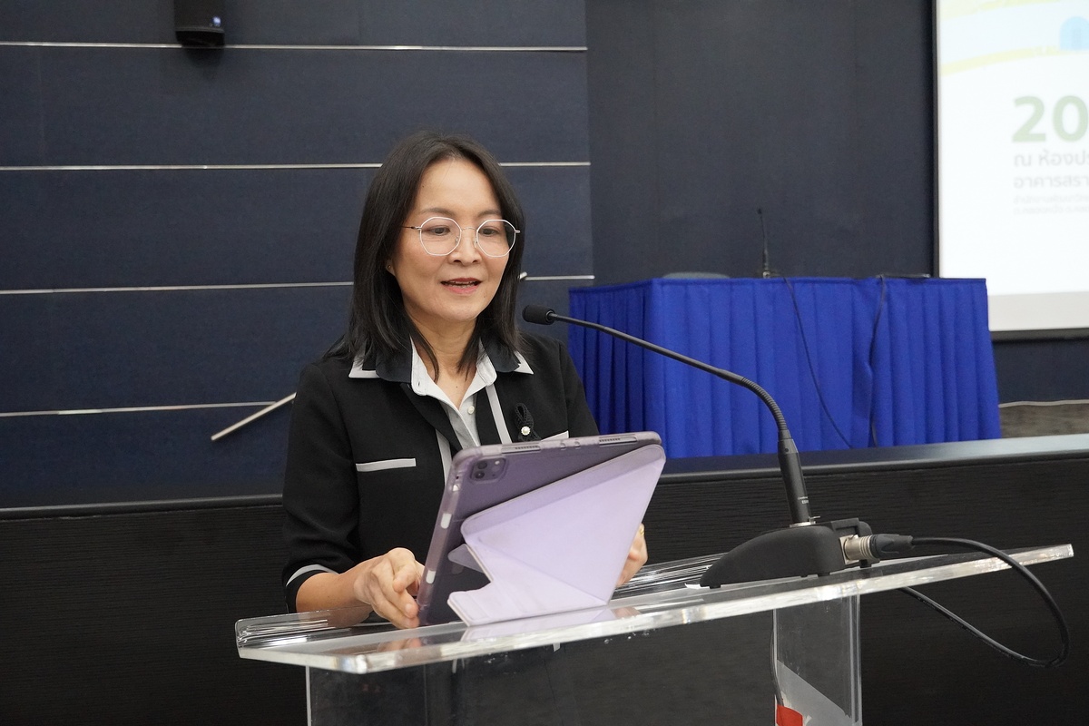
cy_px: 363
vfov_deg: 36.9
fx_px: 1089
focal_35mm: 36
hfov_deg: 53.1
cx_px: 544
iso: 6400
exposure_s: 1/160
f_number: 4
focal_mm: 24
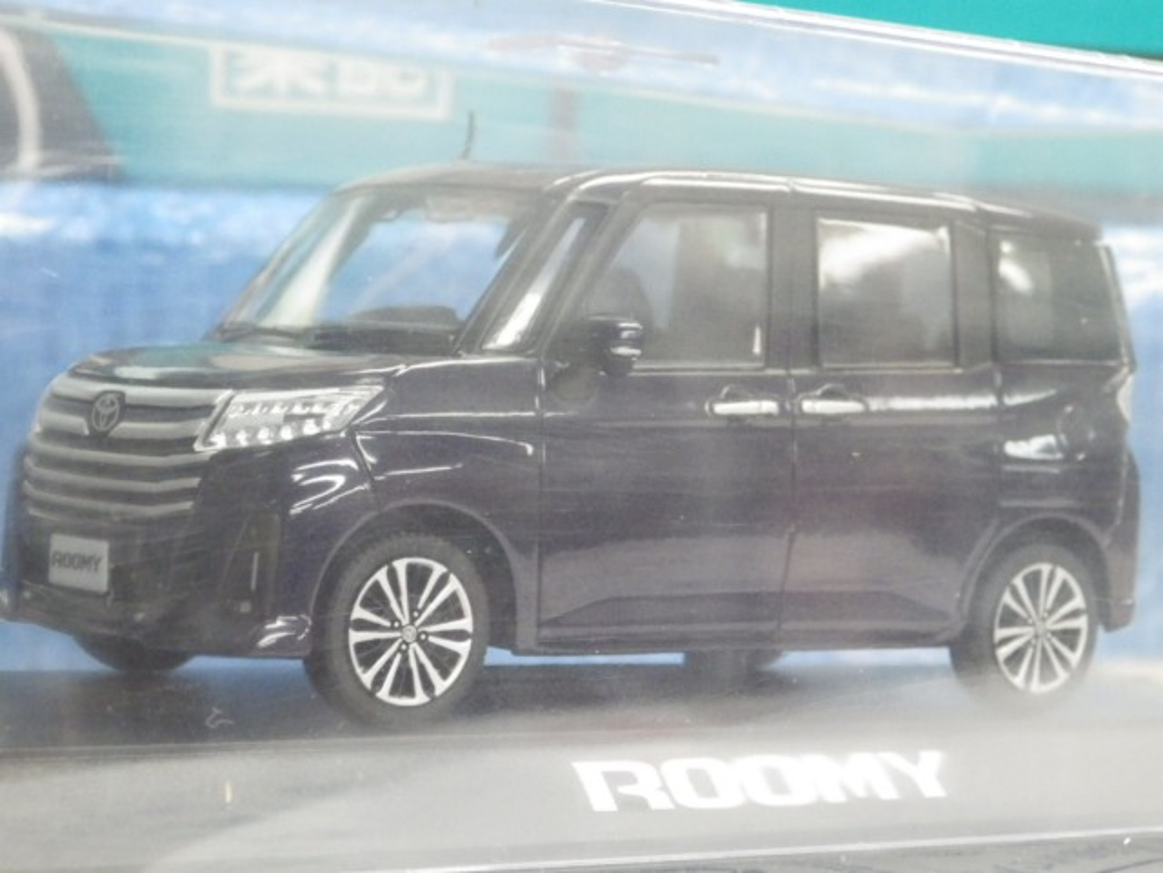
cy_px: 436
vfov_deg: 14.4
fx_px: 3461
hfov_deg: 19.1
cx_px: 582
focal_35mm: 103
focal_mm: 18.4
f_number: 4.6
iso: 800
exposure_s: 1/30
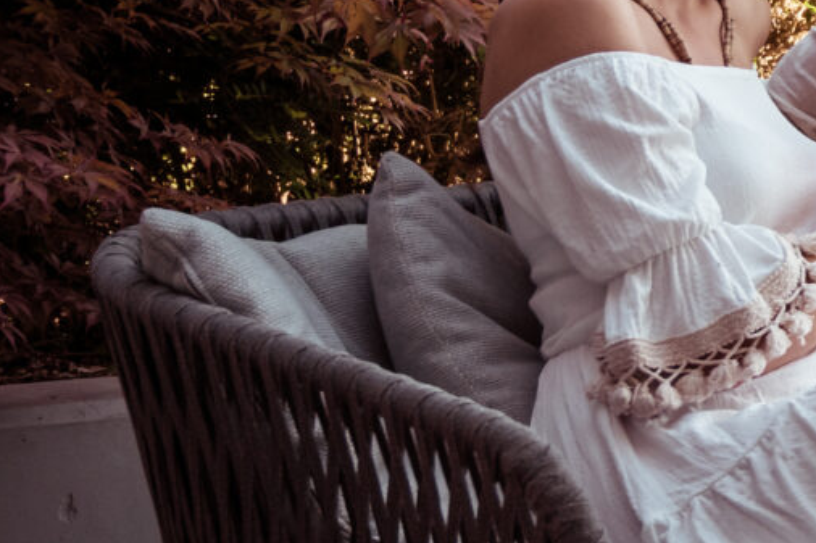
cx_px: 1672
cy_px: 1
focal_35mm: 170
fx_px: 3841
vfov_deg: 8.1
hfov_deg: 11.0
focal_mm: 33.5
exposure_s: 1/250
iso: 200
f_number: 4
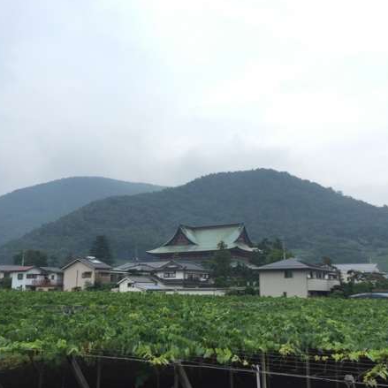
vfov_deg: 47.2
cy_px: 194
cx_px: 213
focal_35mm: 35
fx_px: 444
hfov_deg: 47.2
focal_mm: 4.15
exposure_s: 1/278
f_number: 2.2
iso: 32
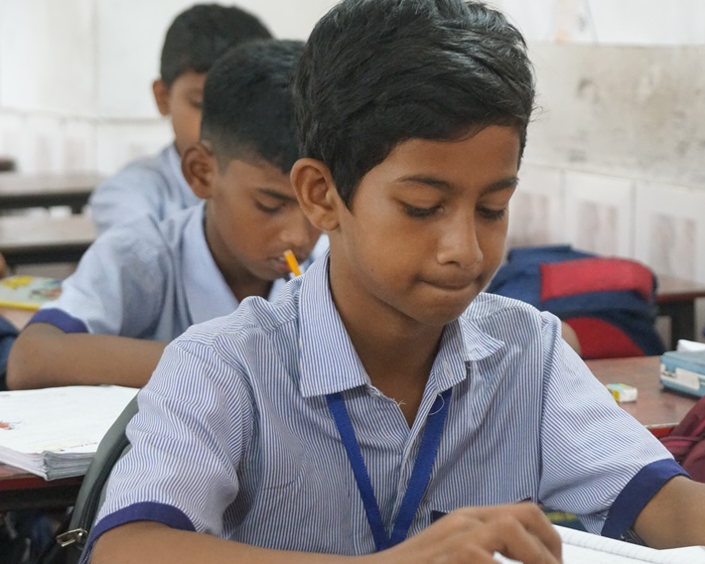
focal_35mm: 119
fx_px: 2483
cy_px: 323
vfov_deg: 13.0
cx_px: 452
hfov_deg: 16.1
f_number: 5
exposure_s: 1/60
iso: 3200
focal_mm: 60
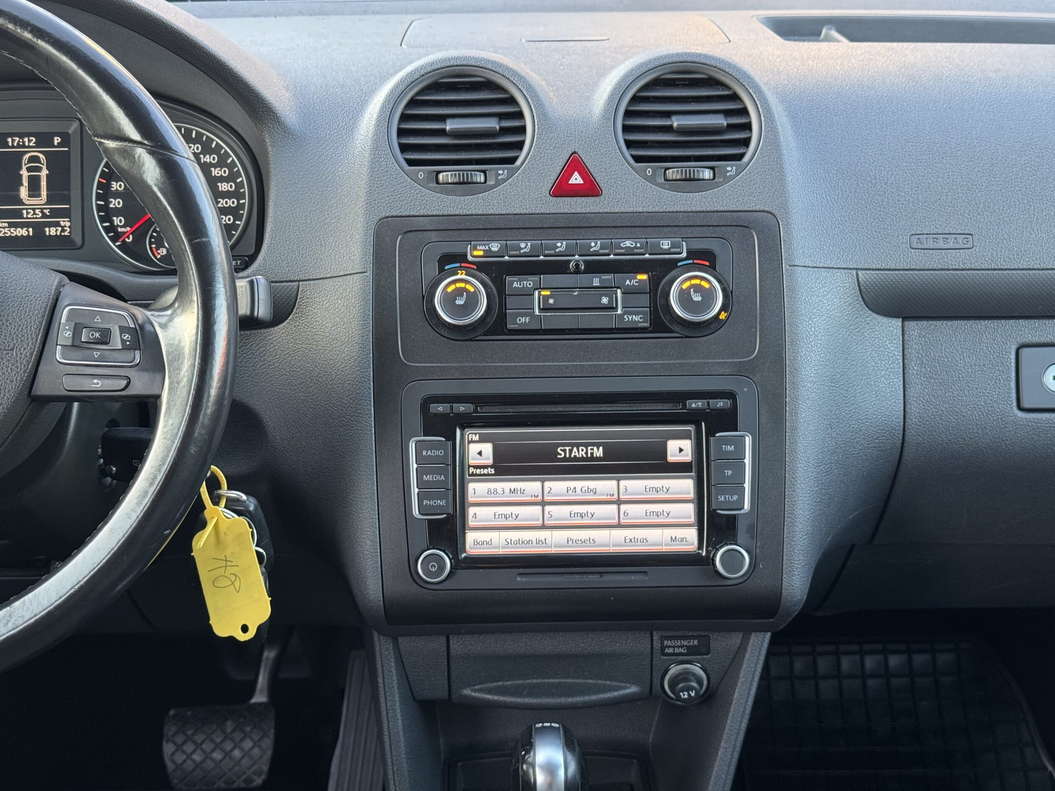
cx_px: 524
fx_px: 1493
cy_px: 398
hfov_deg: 38.9
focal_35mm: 49
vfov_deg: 29.7
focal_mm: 6.76
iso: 200
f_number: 1.78
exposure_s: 1/60
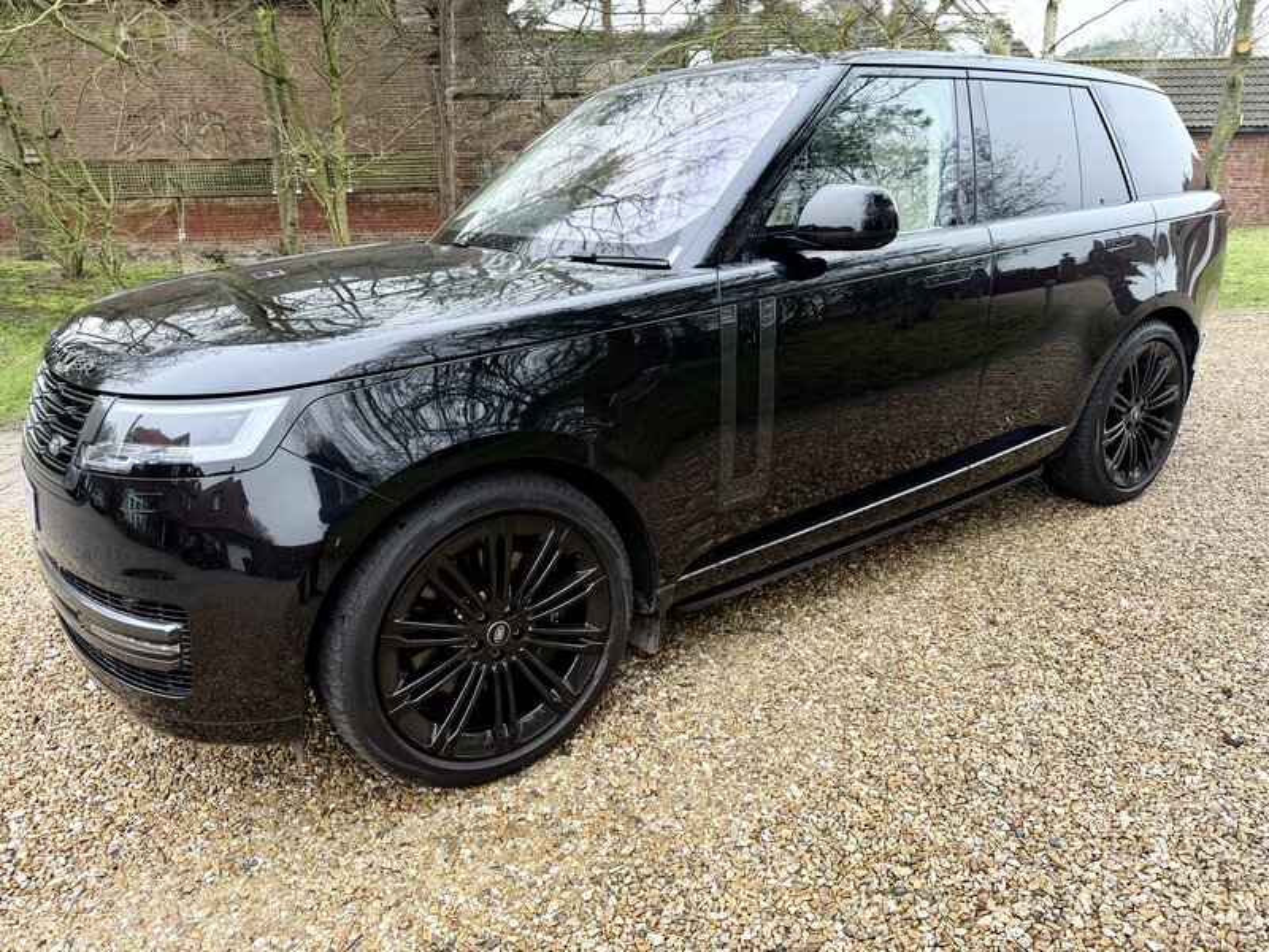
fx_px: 880
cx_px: 634
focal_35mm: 24
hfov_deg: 71.6
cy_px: 476
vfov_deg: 56.8
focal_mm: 6.76
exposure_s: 1/83
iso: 200
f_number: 1.78
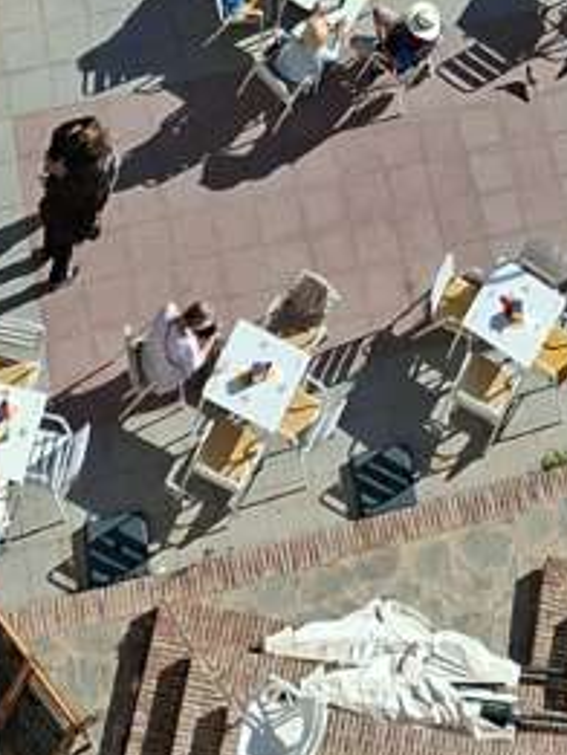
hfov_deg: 11.0
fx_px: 2880
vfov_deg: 11.5
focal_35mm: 132
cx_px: 704
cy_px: -1221
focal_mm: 5.54
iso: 50
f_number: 1.8
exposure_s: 1/2415
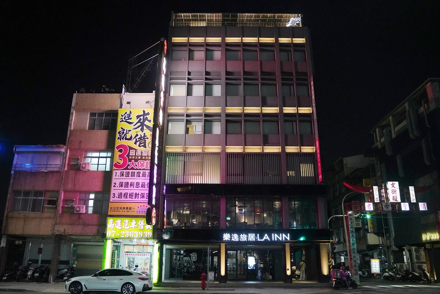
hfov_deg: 65.5
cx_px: 220
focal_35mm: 28
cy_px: 147
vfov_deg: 46.4
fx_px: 342
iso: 5000
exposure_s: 1/160
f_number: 2.8
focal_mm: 28
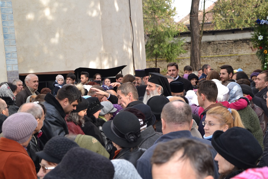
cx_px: 134
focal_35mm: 75
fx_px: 558
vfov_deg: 18.2
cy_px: 90
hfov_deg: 27.0
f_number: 5
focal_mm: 50
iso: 200
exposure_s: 1/125
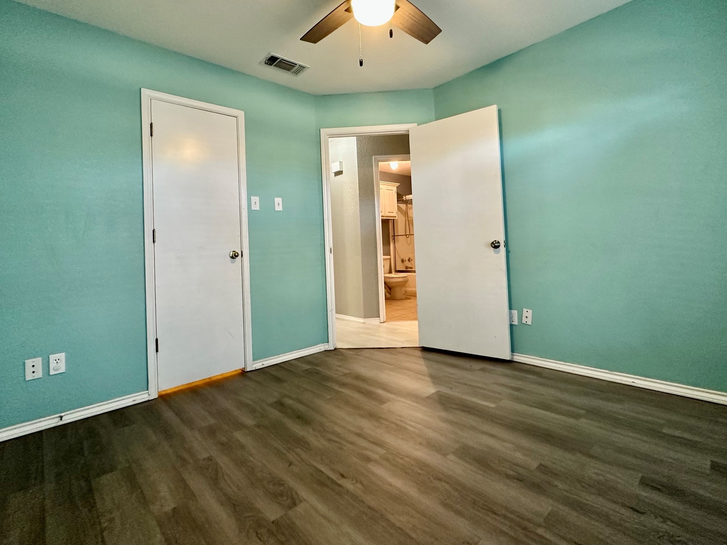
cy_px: 232
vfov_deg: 74.3
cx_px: 370
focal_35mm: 17
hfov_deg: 91.0
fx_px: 357
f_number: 2.2
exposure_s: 1/60
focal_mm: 2.22
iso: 250
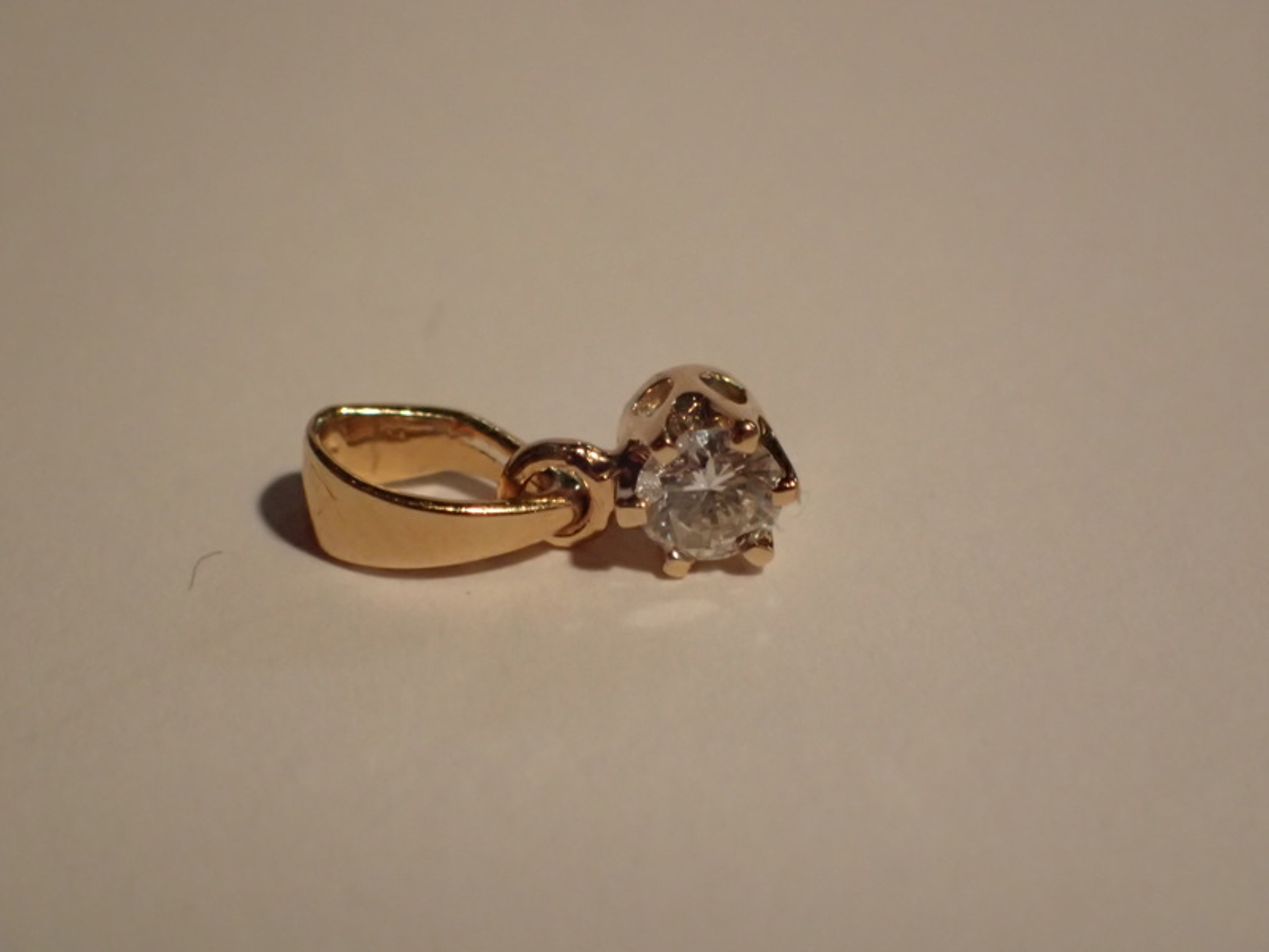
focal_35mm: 100
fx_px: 3666
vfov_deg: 14.8
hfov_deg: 19.6
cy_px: 476
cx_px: 634
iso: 800
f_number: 4.9
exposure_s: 1/125
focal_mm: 18
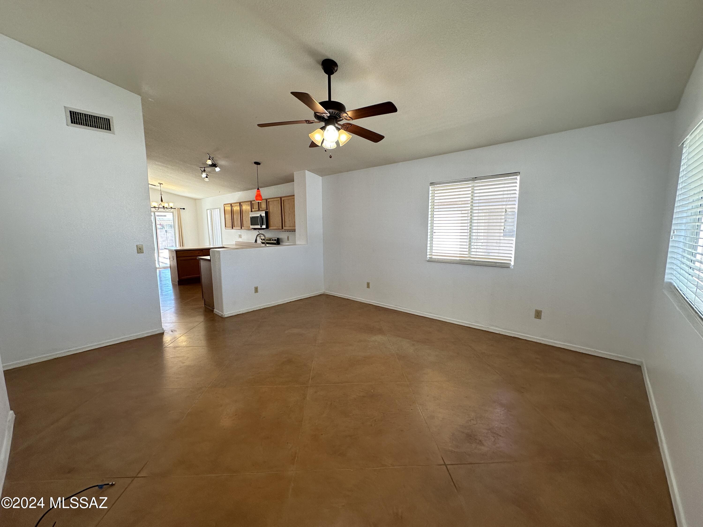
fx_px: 284
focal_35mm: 14
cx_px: 352
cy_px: 264
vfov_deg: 85.7
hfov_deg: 102.1
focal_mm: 2.22
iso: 125
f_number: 2.2
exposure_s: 1/120
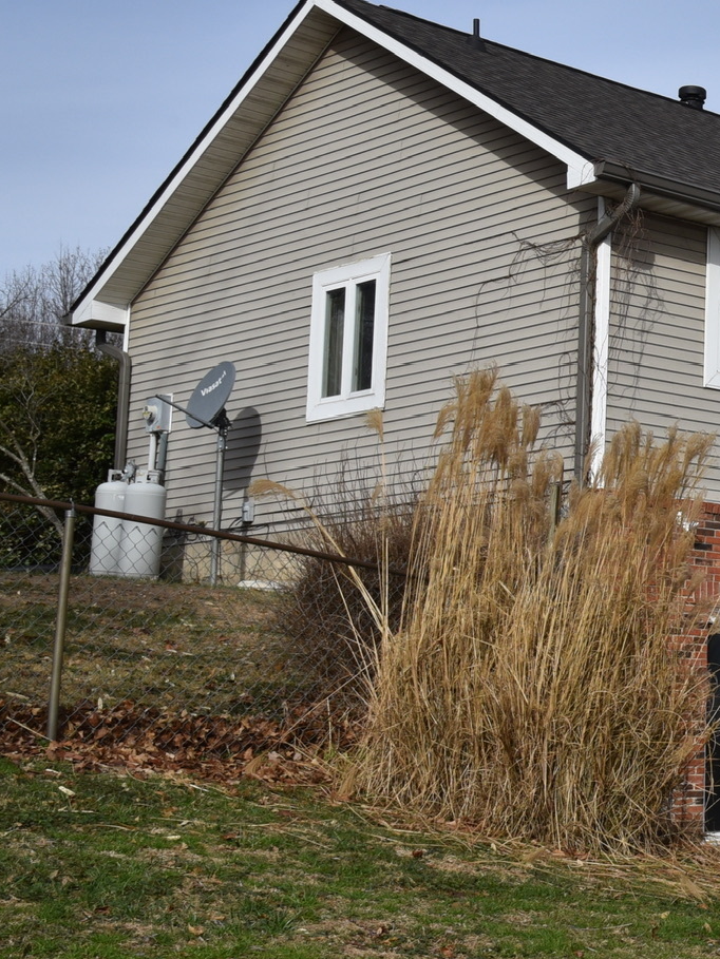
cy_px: 455
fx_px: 2024
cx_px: 1180
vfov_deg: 26.7
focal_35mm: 73
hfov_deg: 17.4
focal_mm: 30
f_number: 13
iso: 500
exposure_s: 1/640
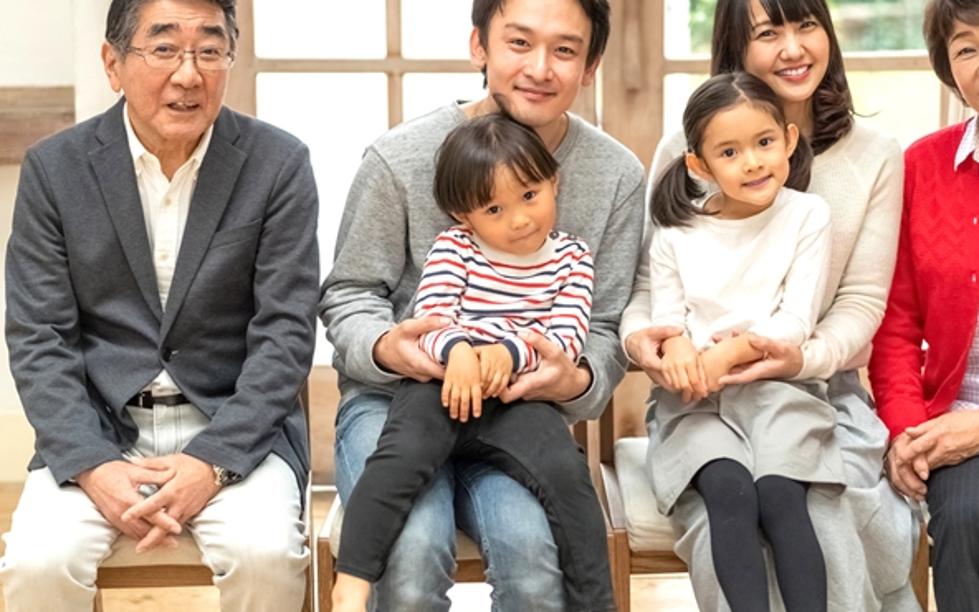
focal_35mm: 70
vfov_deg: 18.6
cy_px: 213
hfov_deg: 29.3
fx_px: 1868
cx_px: 551
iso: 400
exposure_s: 1/400
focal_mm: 55
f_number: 1.8
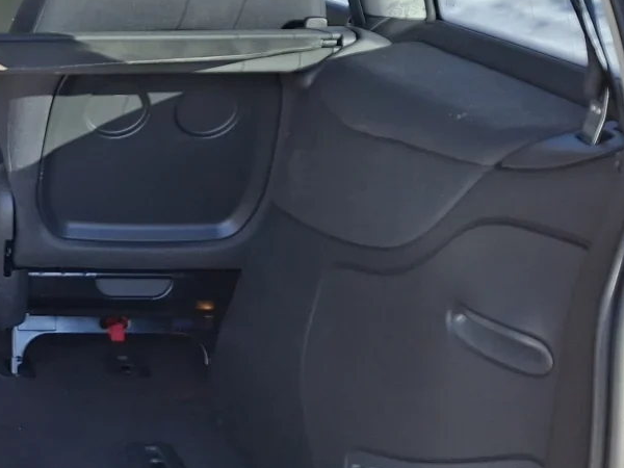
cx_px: -163
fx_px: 1442
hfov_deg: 22.2
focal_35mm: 80
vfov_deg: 18.4
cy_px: 272
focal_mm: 4.69
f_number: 1.8
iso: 32
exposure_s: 1/579
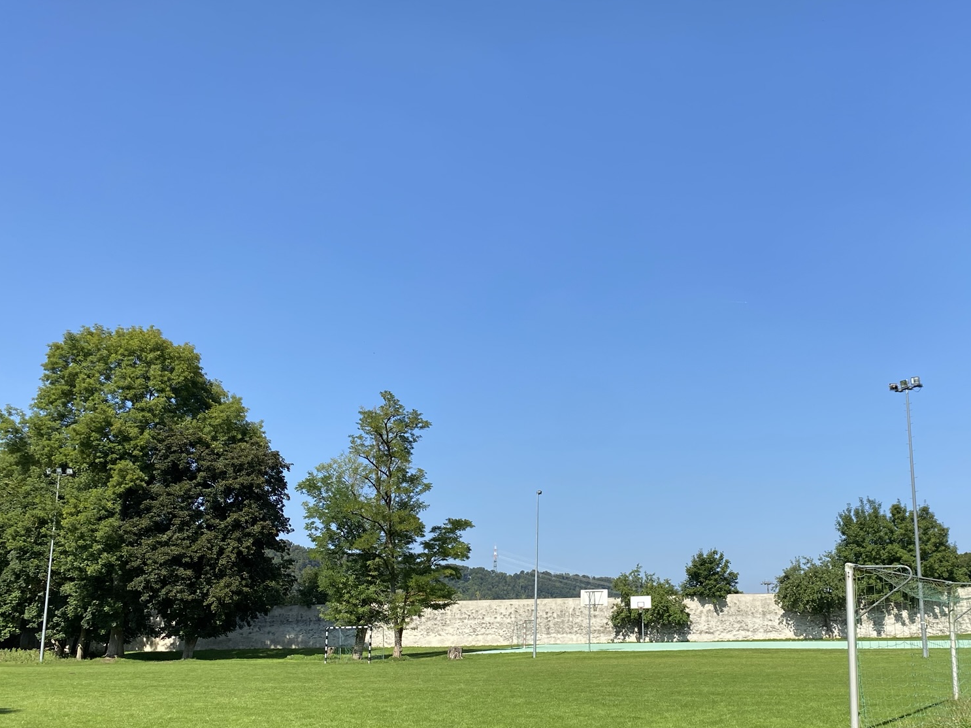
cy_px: 443
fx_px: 982
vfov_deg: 40.5
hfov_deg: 51.7
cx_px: 639
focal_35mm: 35
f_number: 1.8
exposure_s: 1/2513
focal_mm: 4.25
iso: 32
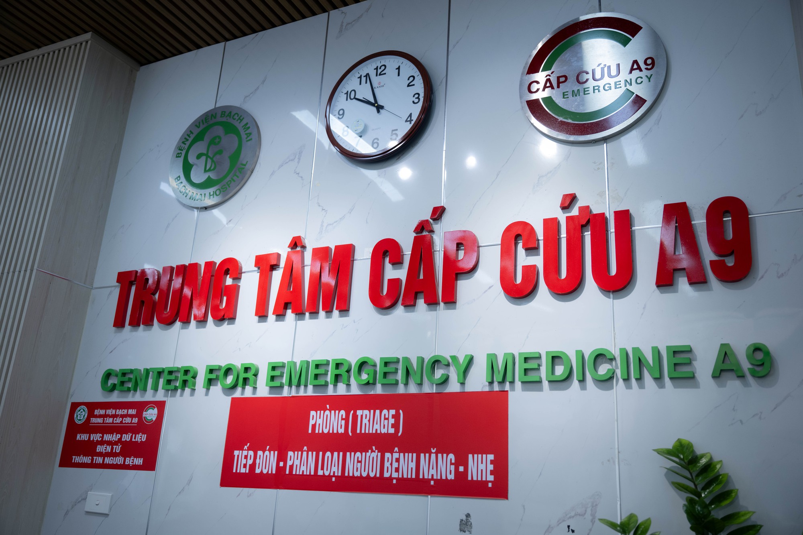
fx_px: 703
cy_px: 268
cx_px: 402
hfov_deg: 59.5
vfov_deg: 41.7
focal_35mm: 32
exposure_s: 1/250
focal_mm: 31.5
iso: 500
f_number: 3.2
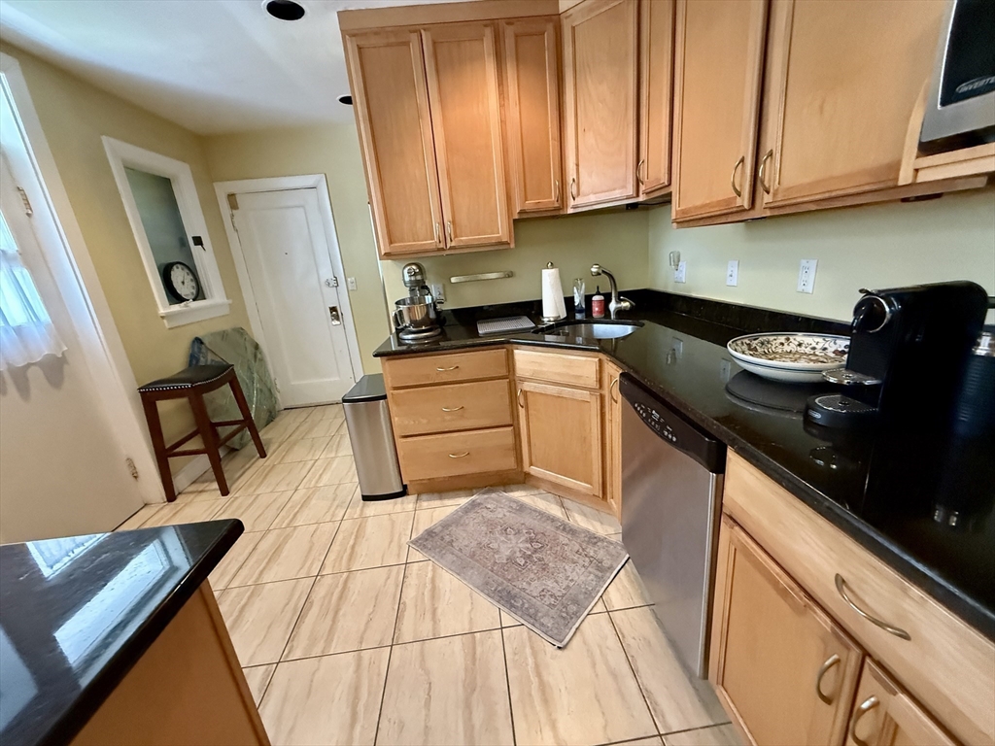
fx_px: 402
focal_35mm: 14
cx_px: 498
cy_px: 373
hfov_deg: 102.1
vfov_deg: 85.7
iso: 800
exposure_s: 1/60
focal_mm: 2.22
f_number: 2.2
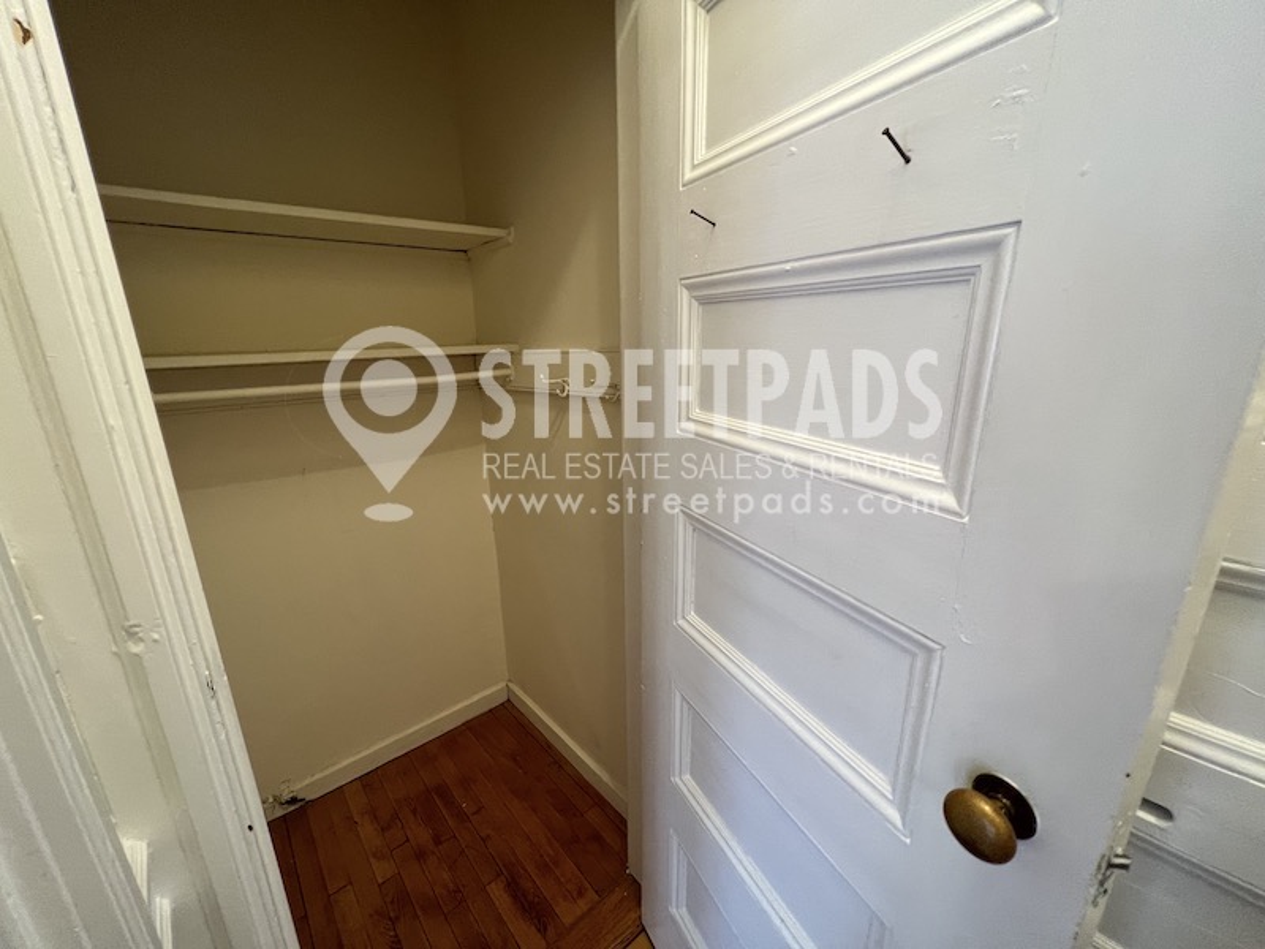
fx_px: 475
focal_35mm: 13
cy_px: 474
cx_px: 632
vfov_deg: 89.9
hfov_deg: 106.2
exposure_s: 1/60
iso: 160
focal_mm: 1.57
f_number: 1.8
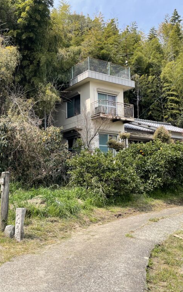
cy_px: 147
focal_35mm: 37
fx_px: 295
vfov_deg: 52.7
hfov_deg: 34.1
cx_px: 59
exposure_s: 1/1825
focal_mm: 4.2
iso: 32
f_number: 1.6
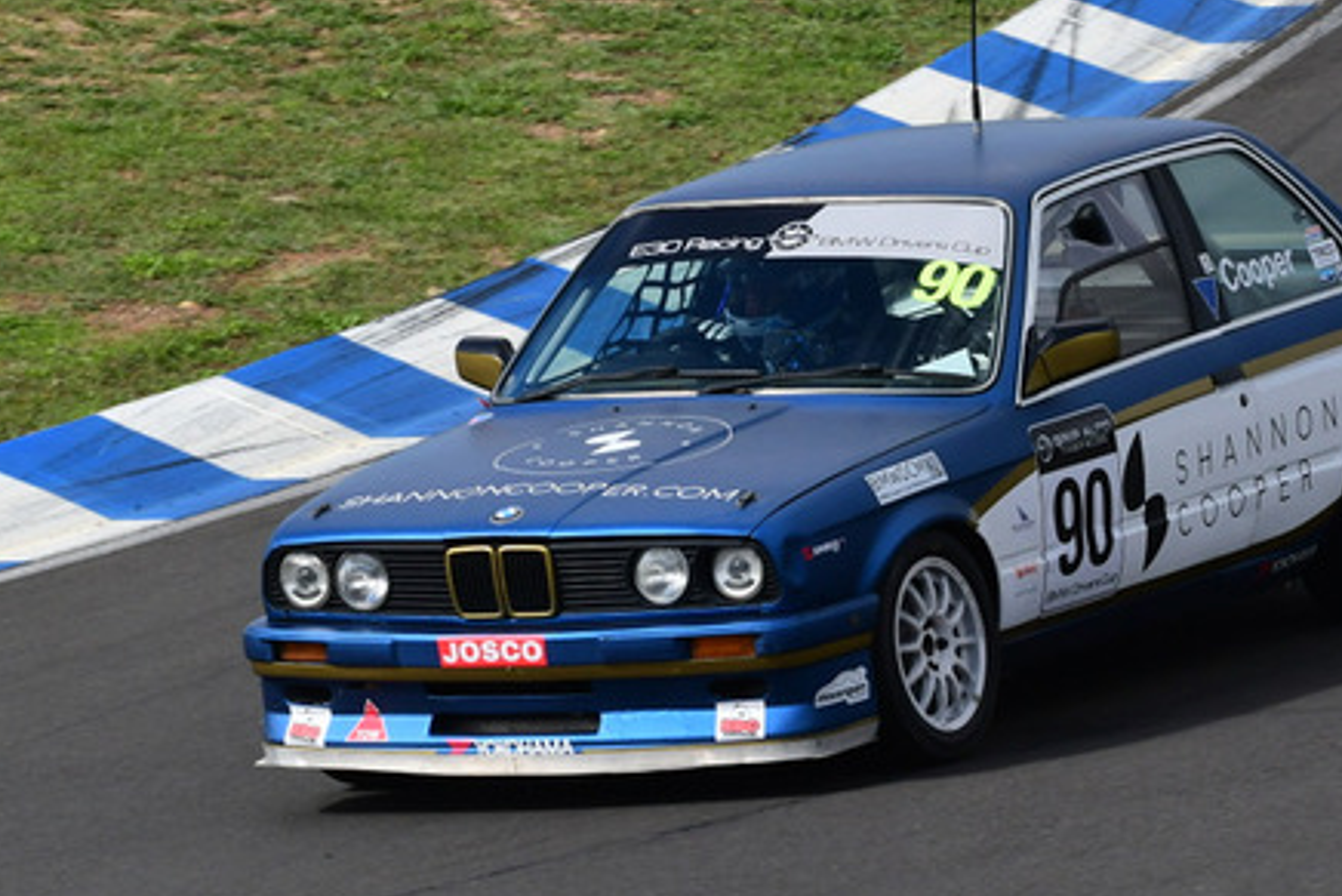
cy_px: 333
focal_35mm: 550
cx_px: 837
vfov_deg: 2.5
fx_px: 20508
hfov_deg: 3.7
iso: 640
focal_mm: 200
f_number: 13
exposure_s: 1/640
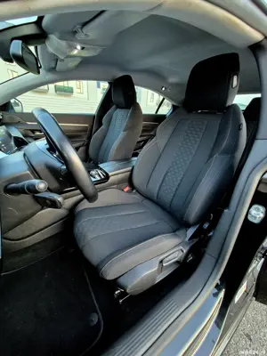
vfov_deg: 106.2
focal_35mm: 13
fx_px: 134
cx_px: 134
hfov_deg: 89.9
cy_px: 178
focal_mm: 2.2
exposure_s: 1/50
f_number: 2.2
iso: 1000
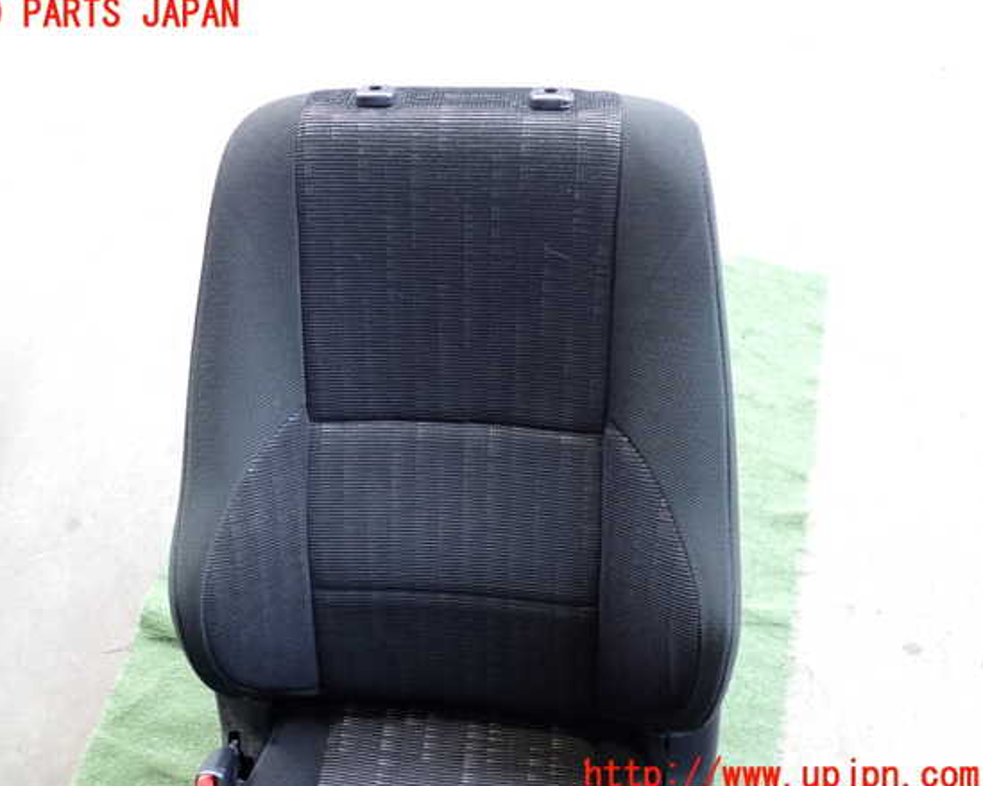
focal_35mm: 32
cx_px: 451
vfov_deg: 45.8
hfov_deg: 55.6
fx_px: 931
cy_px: 396
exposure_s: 1/30
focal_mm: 5.4
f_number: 2.3
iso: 200
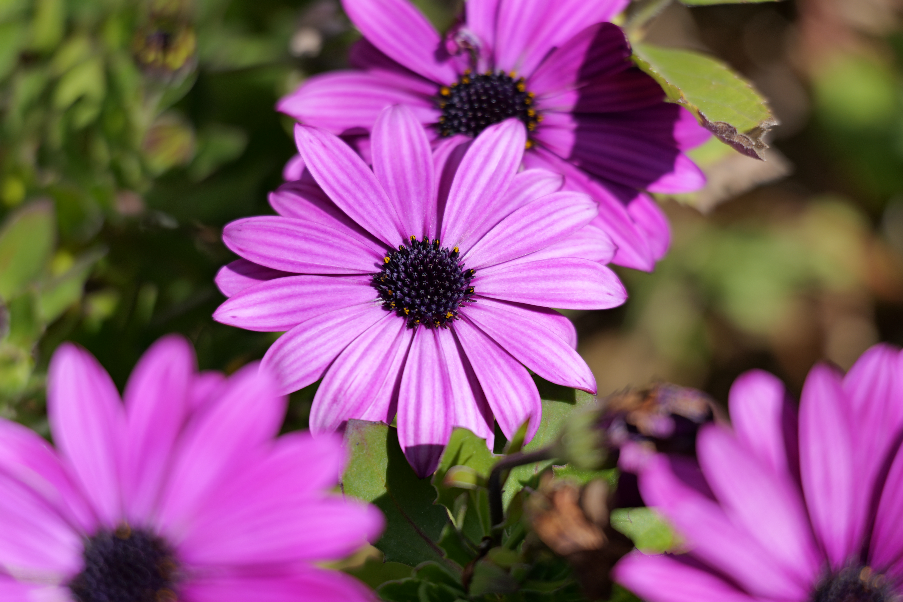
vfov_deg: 6.9
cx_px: 452
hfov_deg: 10.3
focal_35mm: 200
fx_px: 5016
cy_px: 301
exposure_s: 1/200
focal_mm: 200
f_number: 8
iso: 100
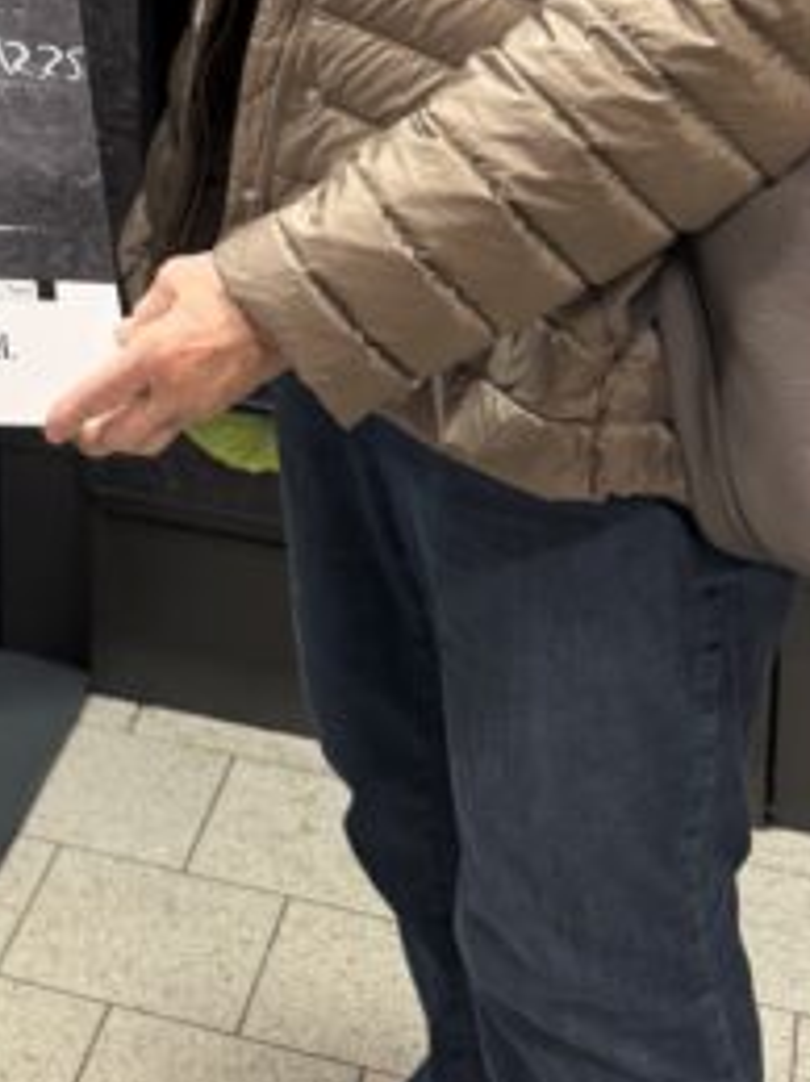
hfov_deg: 15.8
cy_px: -292
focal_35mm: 86
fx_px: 2685
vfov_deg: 20.9
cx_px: -405
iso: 125
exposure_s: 1/100
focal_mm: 6.76
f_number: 1.78
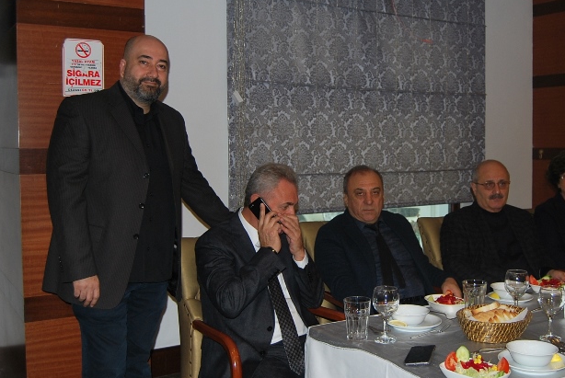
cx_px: 330
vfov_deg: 31.3
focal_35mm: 43
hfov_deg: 45.2
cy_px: 179
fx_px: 676
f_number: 3.8
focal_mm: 22
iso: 200
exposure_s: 1/60
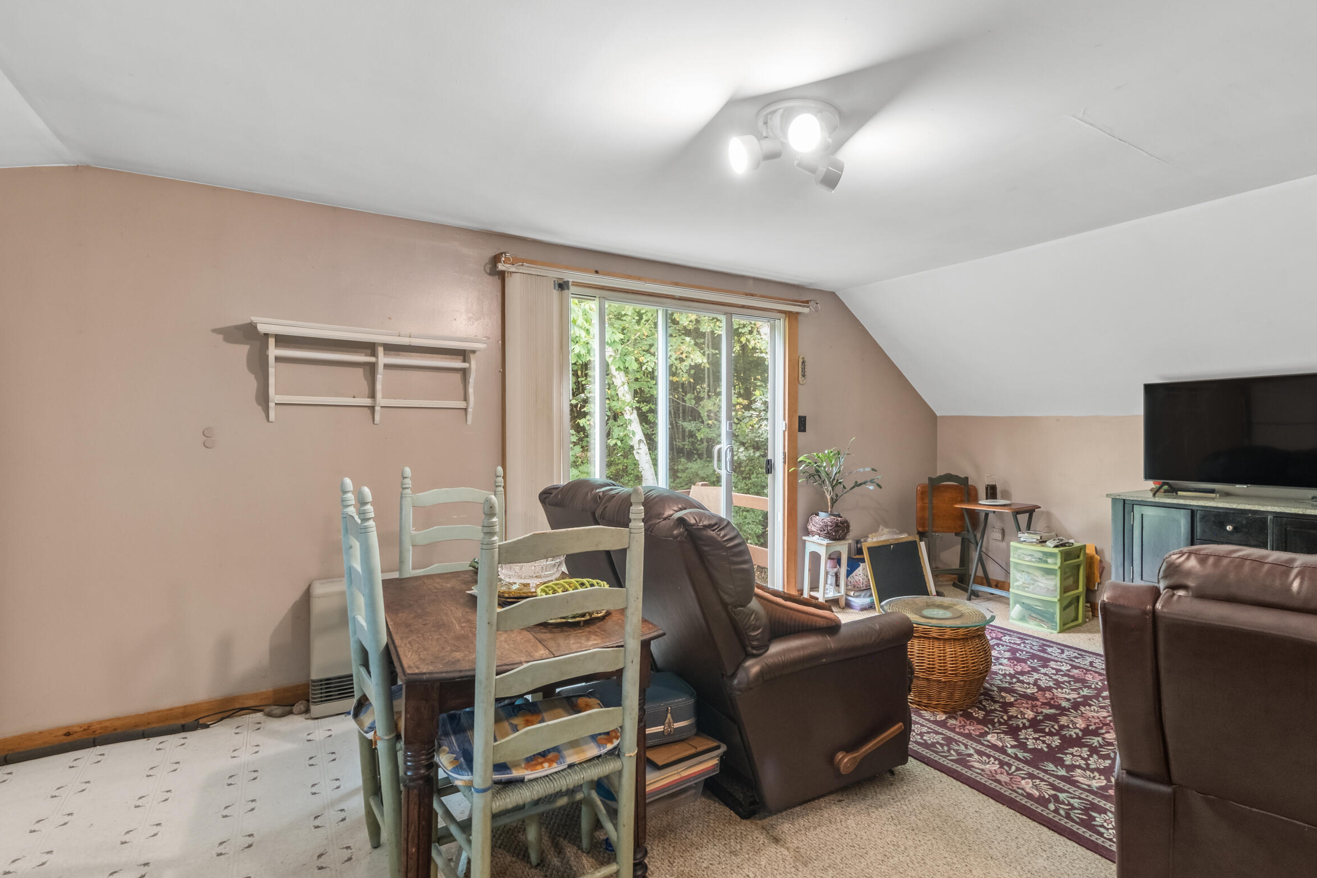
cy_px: 441
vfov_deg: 67.4
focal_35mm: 18
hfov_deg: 89.3
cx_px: 759
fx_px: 659
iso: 500
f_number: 8
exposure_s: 1/2
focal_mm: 9.2
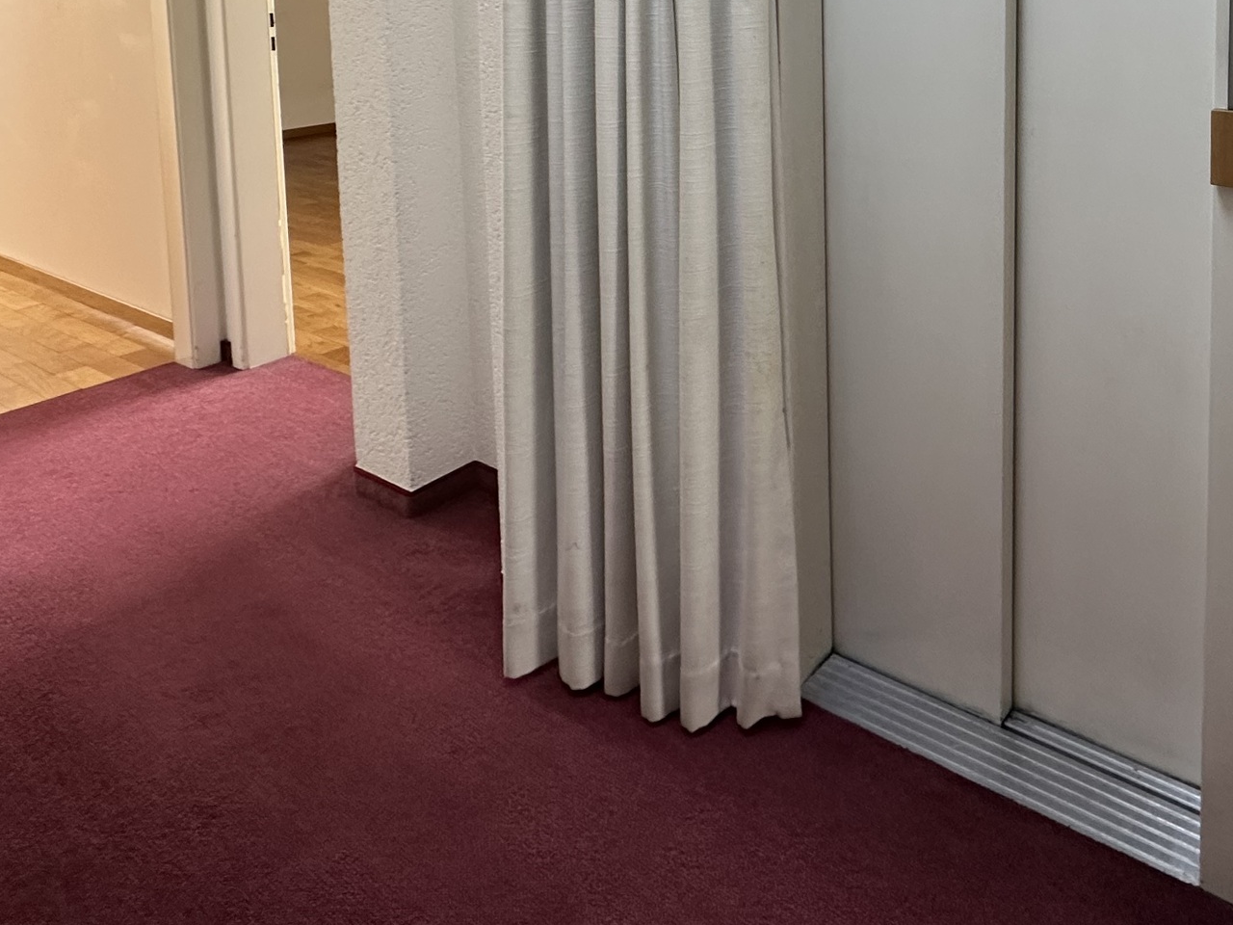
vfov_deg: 43.5
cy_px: 26
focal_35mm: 28
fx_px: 997
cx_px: 979
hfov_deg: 58.8
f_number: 2.2
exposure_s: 1/99
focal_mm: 2.22
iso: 160
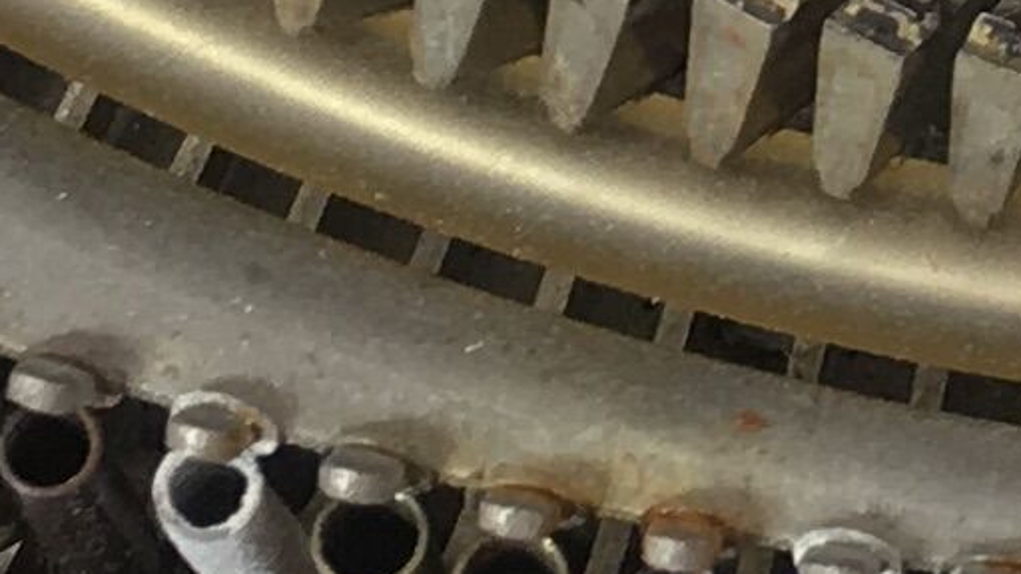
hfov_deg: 8.5
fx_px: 6741
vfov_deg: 4.6
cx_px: 1543
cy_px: -1361
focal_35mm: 249
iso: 32
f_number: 2.2
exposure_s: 1/33
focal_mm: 4.15
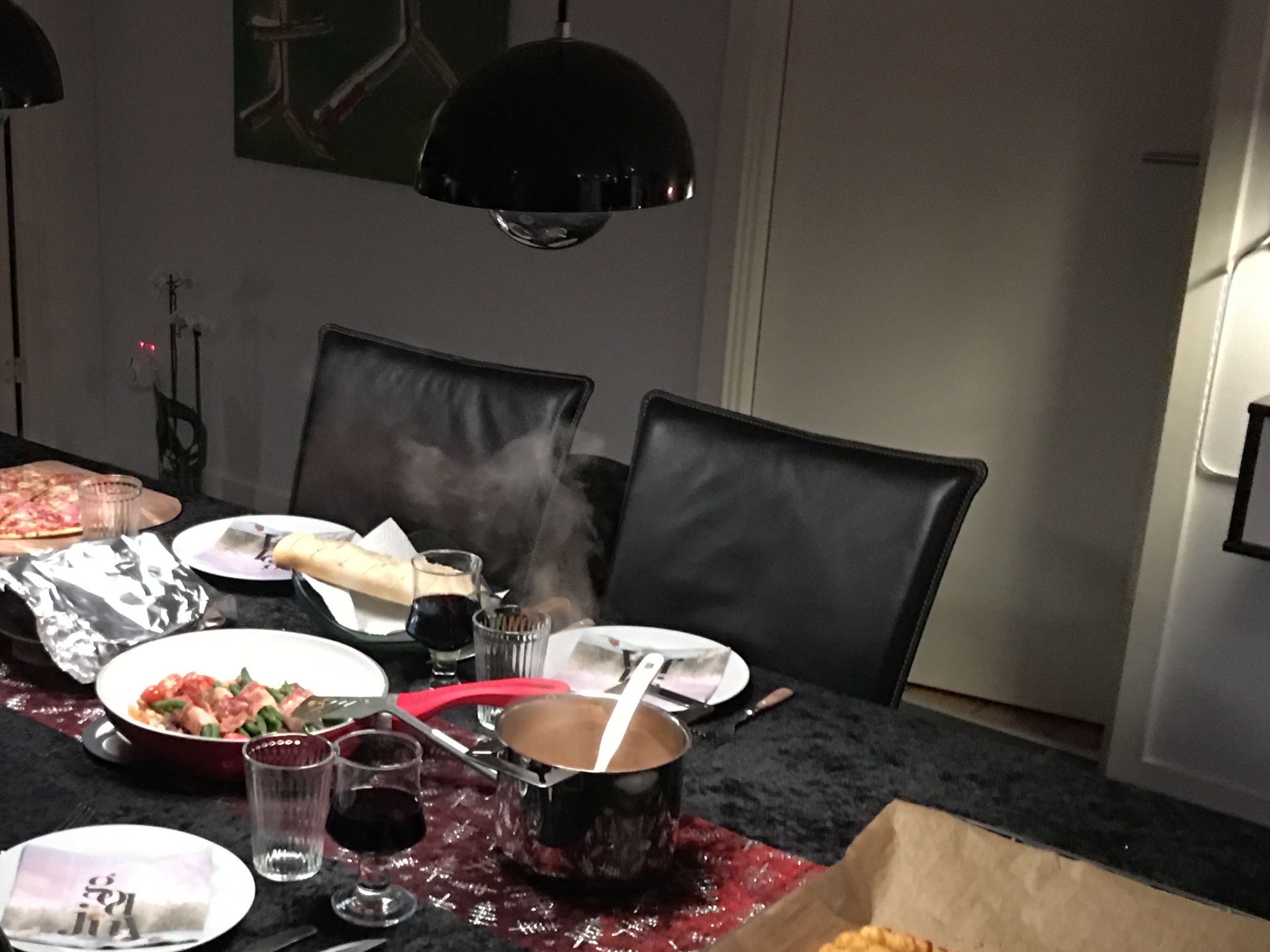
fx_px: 2055
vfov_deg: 25.9
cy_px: 641
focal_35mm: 56
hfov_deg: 33.6
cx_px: 294
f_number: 2.2
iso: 125
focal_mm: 4.15
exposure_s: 1/8
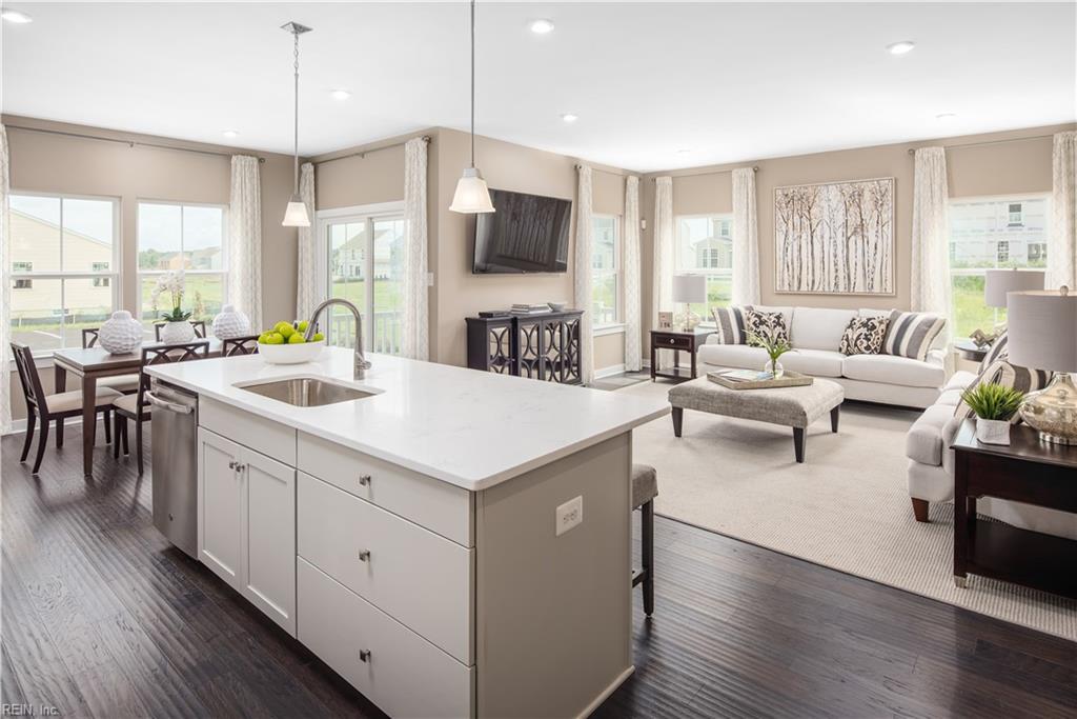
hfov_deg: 86.9
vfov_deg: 64.6
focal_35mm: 19
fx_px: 568
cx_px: 538
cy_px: 360
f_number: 8
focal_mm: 19
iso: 200
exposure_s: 1/250
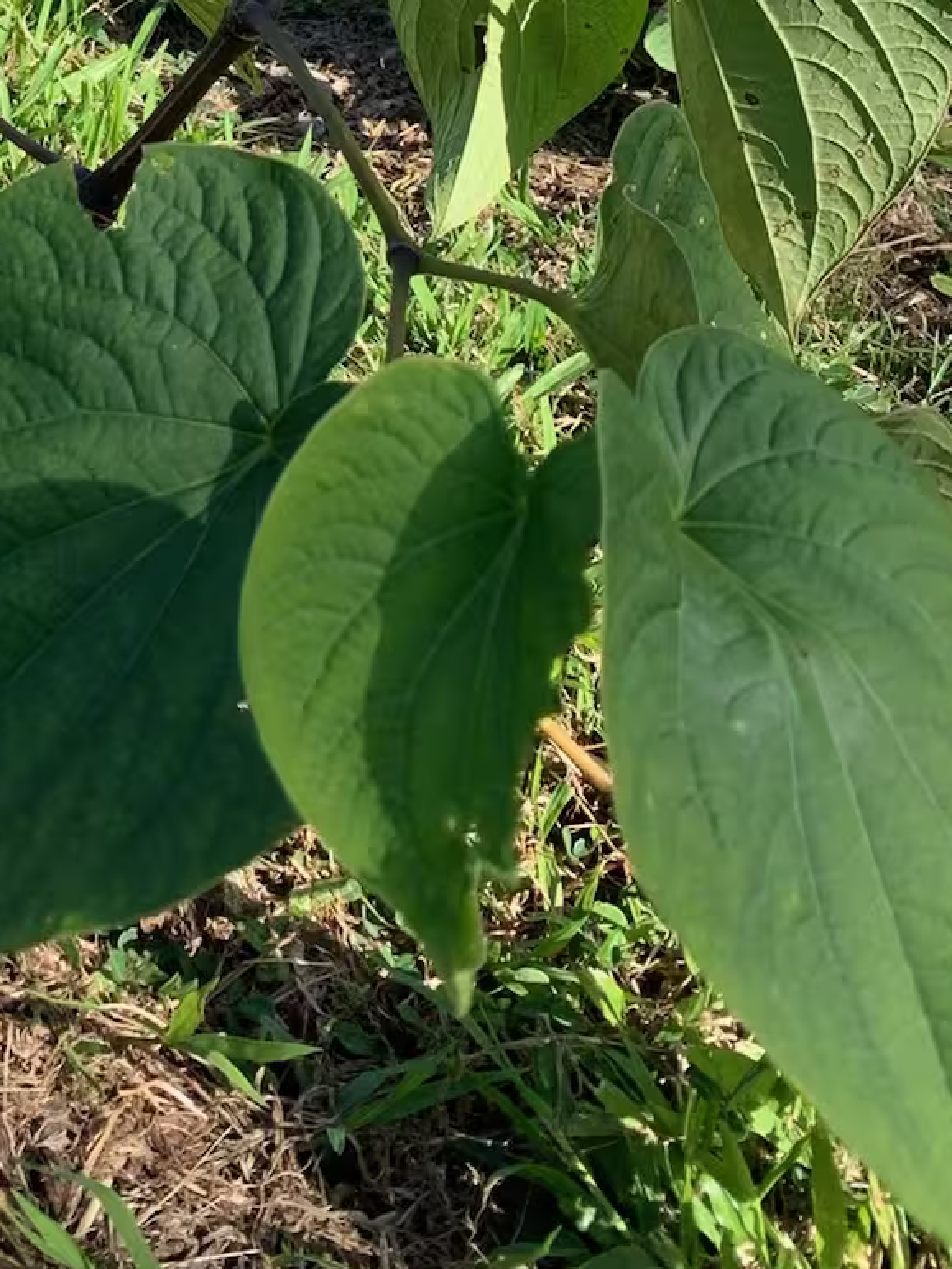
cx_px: -105
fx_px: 2530
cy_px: -373
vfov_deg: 24.6
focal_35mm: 69
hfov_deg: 20.3
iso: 25
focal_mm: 4.25
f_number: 1.8
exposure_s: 1/722
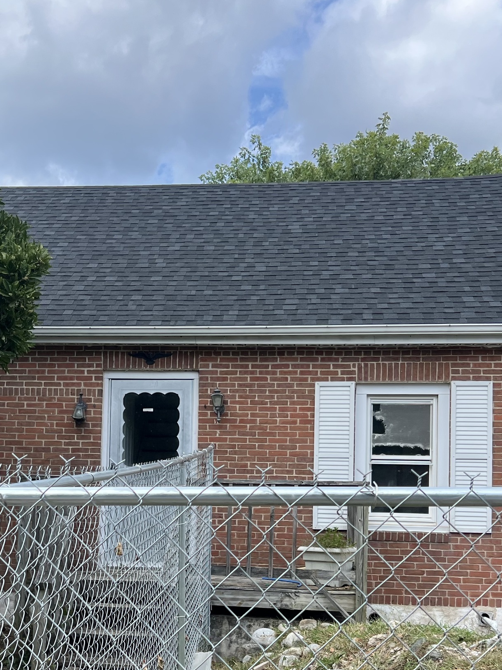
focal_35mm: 49
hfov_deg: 29.6
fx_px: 947
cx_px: 198
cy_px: 468
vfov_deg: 38.3
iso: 50
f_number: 1.5
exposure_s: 1/1698
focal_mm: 5.7
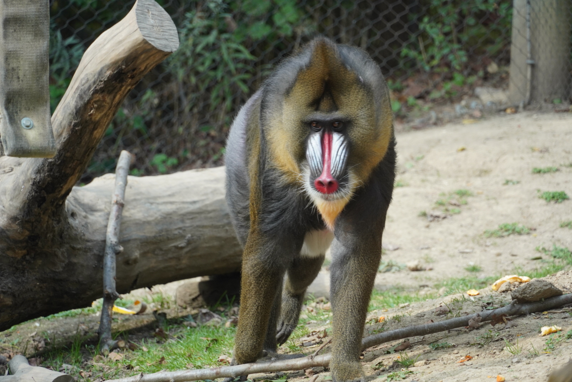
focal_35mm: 202
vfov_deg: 6.8
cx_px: 286
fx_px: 3220
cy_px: 191
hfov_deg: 10.2
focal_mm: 135
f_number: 5.6
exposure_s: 1/250
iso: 500
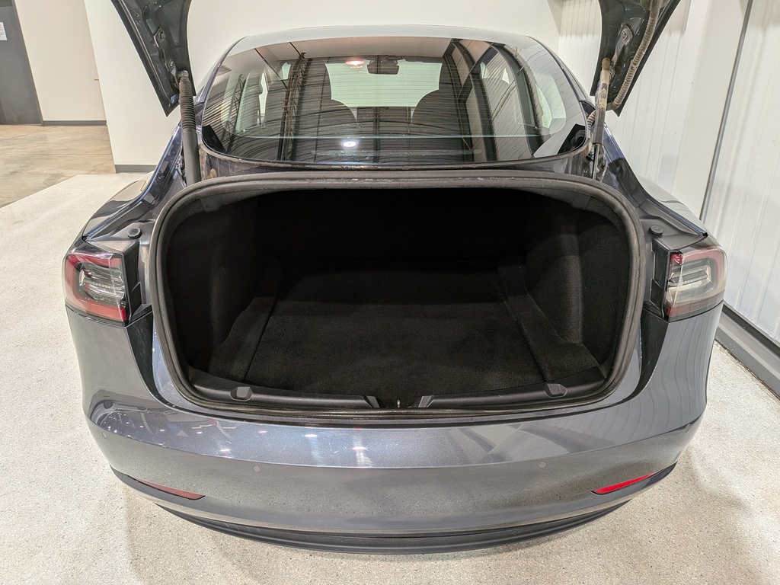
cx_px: 390
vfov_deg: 56.8
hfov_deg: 71.6
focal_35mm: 24
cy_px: 292
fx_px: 541
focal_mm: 4.53
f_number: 1.7
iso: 28
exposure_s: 1/181
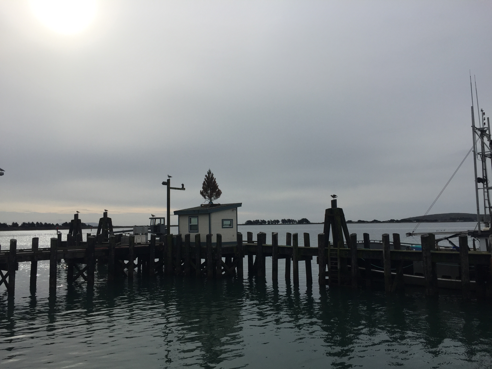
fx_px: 412
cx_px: 246
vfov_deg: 48.2
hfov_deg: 61.7
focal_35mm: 29
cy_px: 184
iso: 32
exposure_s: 1/3597
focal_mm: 4.15
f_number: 2.2
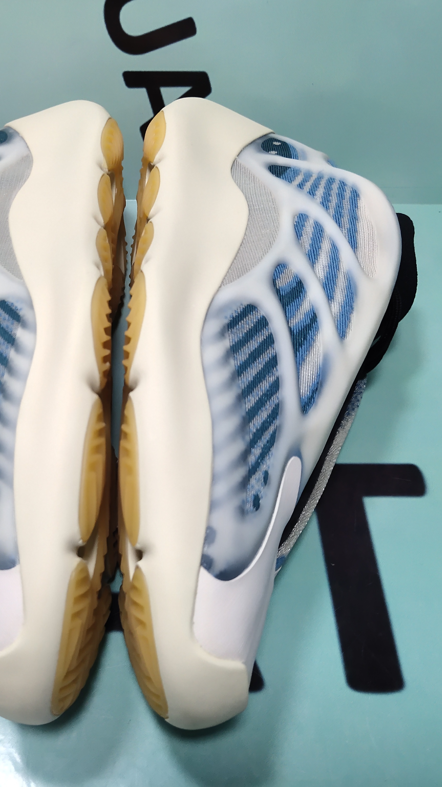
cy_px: 391
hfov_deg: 26.6
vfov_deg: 46.4
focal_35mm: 44
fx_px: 917
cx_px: 87
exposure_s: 1/100
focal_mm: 4.35
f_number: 1.79
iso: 100
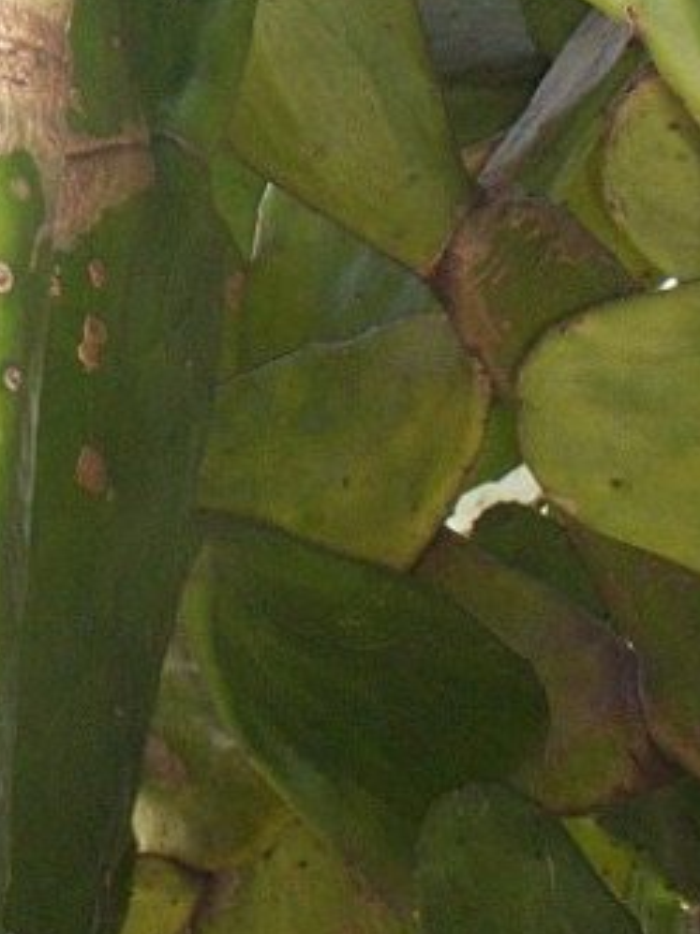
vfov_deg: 15.4
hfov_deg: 11.7
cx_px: -368
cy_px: -314
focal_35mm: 121
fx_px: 3262
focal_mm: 6
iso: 140
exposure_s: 1/60
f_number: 4.5
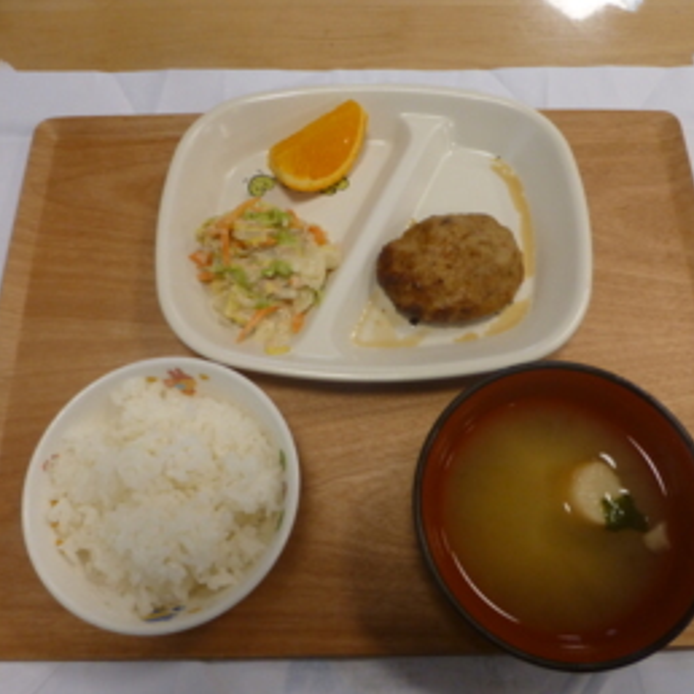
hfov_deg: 54.0
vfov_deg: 54.0
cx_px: 360
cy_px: 350
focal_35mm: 30
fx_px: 680
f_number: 3.3
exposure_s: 1/60
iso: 250
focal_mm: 4.3
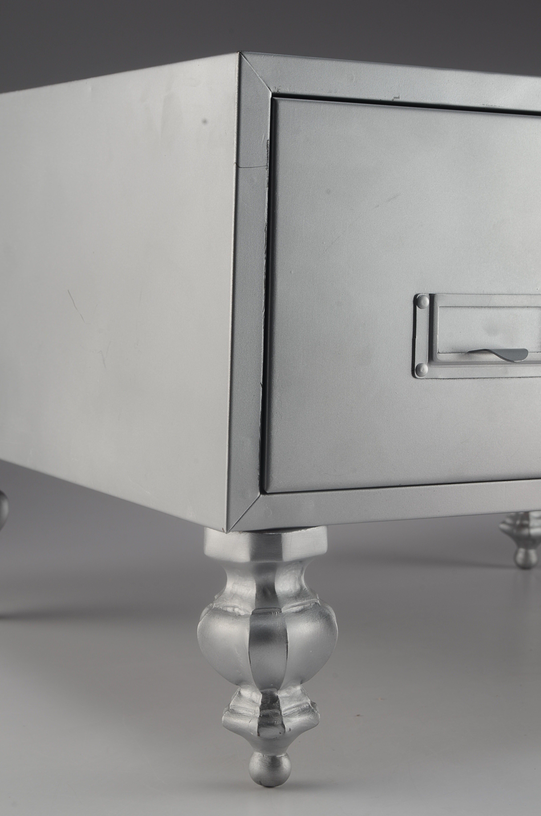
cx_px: 270
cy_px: 408
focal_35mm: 78
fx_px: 1766
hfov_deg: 17.4
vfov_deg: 26.0
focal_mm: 52
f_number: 16
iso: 100
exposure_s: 1/80
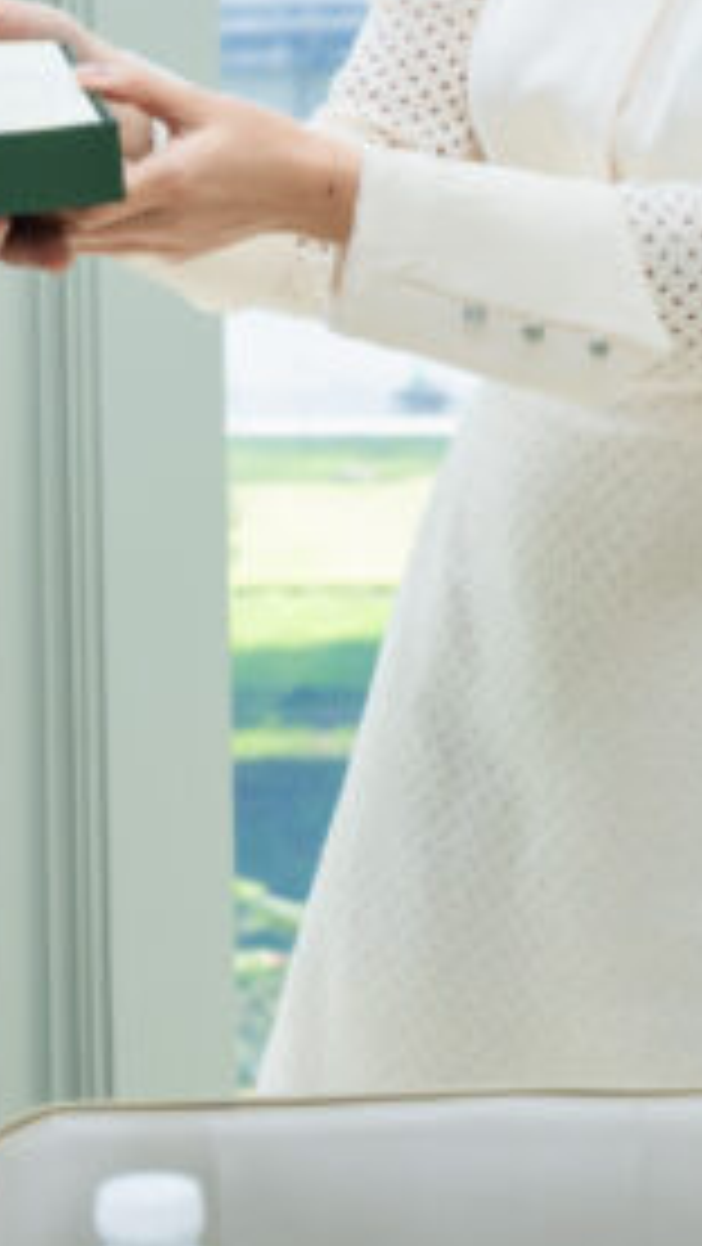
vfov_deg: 13.7
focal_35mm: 153
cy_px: -254
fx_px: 5044
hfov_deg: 8.0
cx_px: 508
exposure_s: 1/100
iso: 640
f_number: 4.5
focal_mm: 39.4
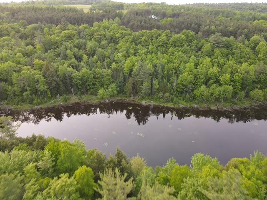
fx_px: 185
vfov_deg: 56.8
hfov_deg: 71.6
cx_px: 134
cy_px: 100
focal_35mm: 24
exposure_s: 1/40
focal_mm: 4.5
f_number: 2.8
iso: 100
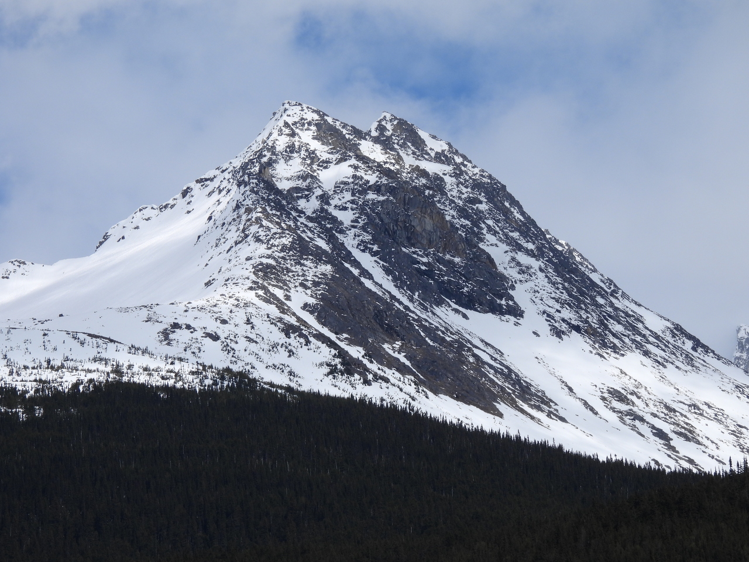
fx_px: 4760
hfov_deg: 9.0
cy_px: 281
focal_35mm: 220
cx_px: 374
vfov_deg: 6.8
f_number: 4.5
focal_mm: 39.3
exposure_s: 1/2000
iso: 100
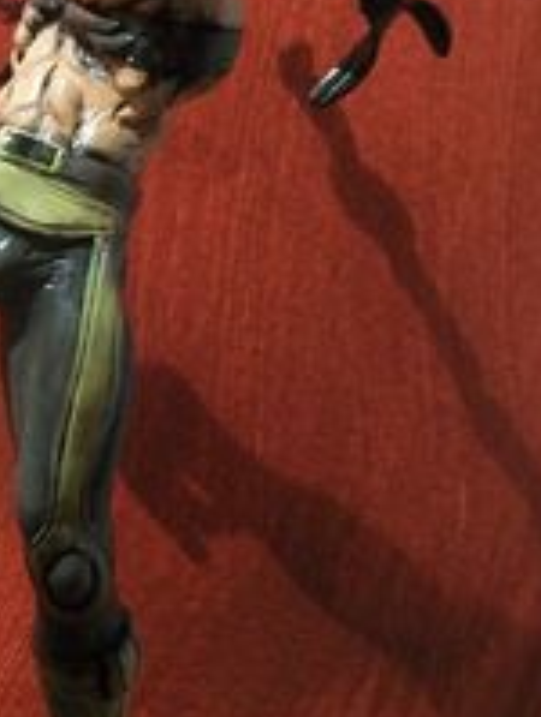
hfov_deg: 18.6
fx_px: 1599
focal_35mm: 77
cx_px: -11
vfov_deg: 25.3
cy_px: 346
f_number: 2.9
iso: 160
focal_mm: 5.7
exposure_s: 1/20
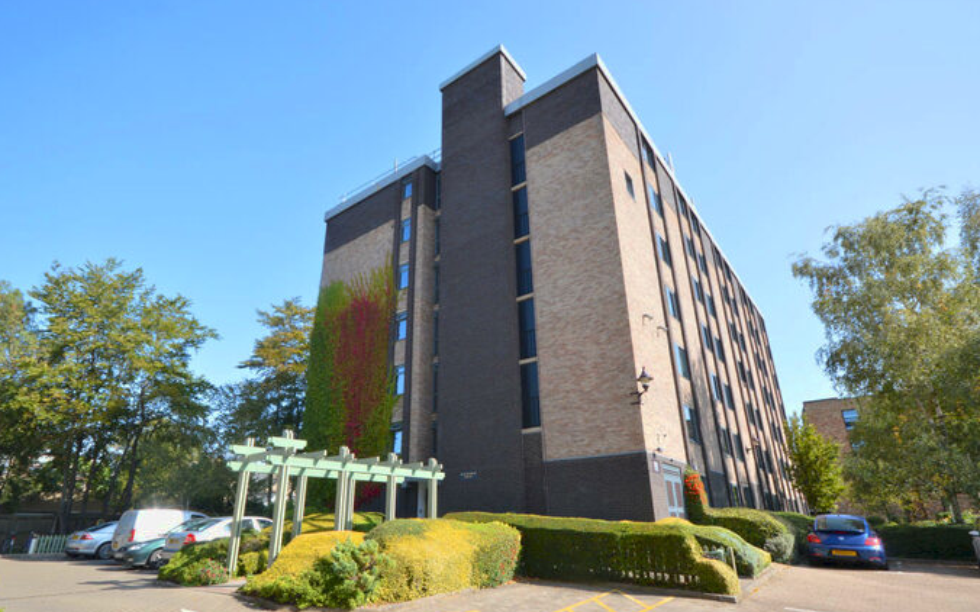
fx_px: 507
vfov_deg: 62.1
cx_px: 478
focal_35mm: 19
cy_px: 332
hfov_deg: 88.0
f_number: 7.1
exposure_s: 1/200
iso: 200
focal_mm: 12
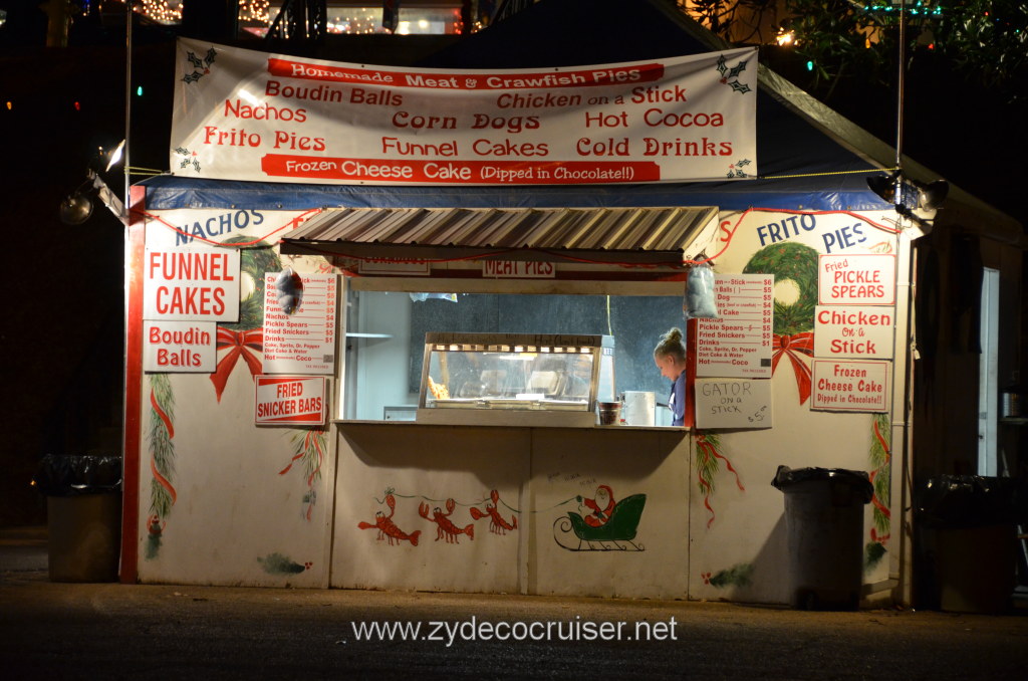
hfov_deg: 14.4
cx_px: 514
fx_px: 4060
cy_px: 340
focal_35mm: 142
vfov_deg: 9.6
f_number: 5.3
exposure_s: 1/30
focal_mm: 95
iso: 1400
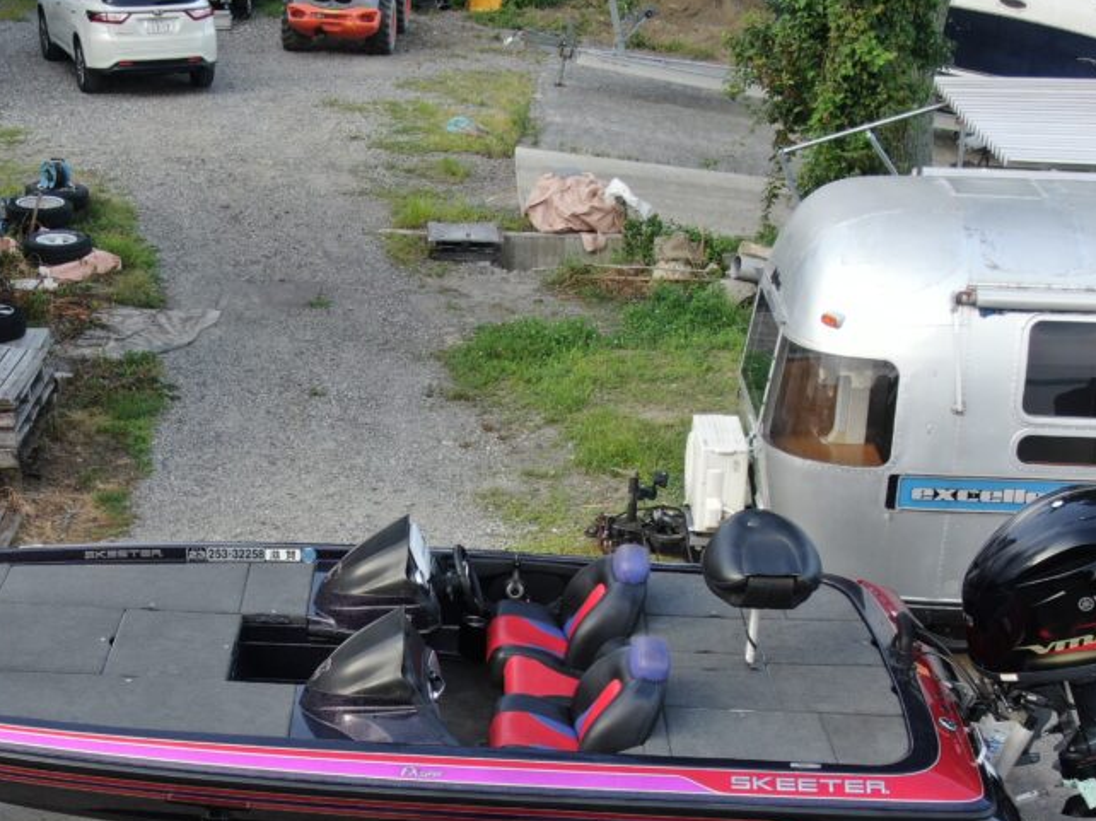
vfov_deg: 21.7
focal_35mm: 67
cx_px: 365
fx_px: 2121
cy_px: 650
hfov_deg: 28.8
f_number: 3.5
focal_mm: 7.23
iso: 100
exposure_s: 1/100
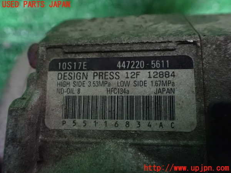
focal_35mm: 30
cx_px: 116
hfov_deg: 60.0
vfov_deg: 46.8
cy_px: 86
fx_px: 200
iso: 1600
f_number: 2.3
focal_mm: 5.4
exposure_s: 1/15
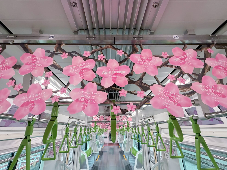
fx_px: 105
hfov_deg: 94.5
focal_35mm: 16
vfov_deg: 78.1
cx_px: 113
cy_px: 85
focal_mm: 2.22
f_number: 2.2
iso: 200
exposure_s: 1/109
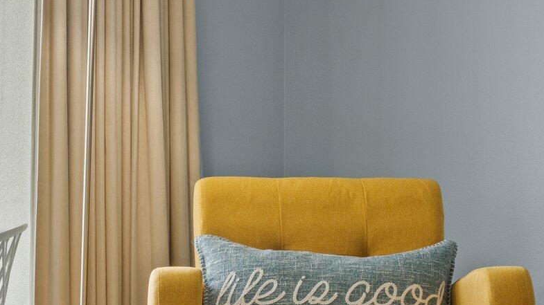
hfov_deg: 17.4
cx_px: 284
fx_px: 1774
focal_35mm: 123
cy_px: 222
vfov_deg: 9.8
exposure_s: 1/5
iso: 400
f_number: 9
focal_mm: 30
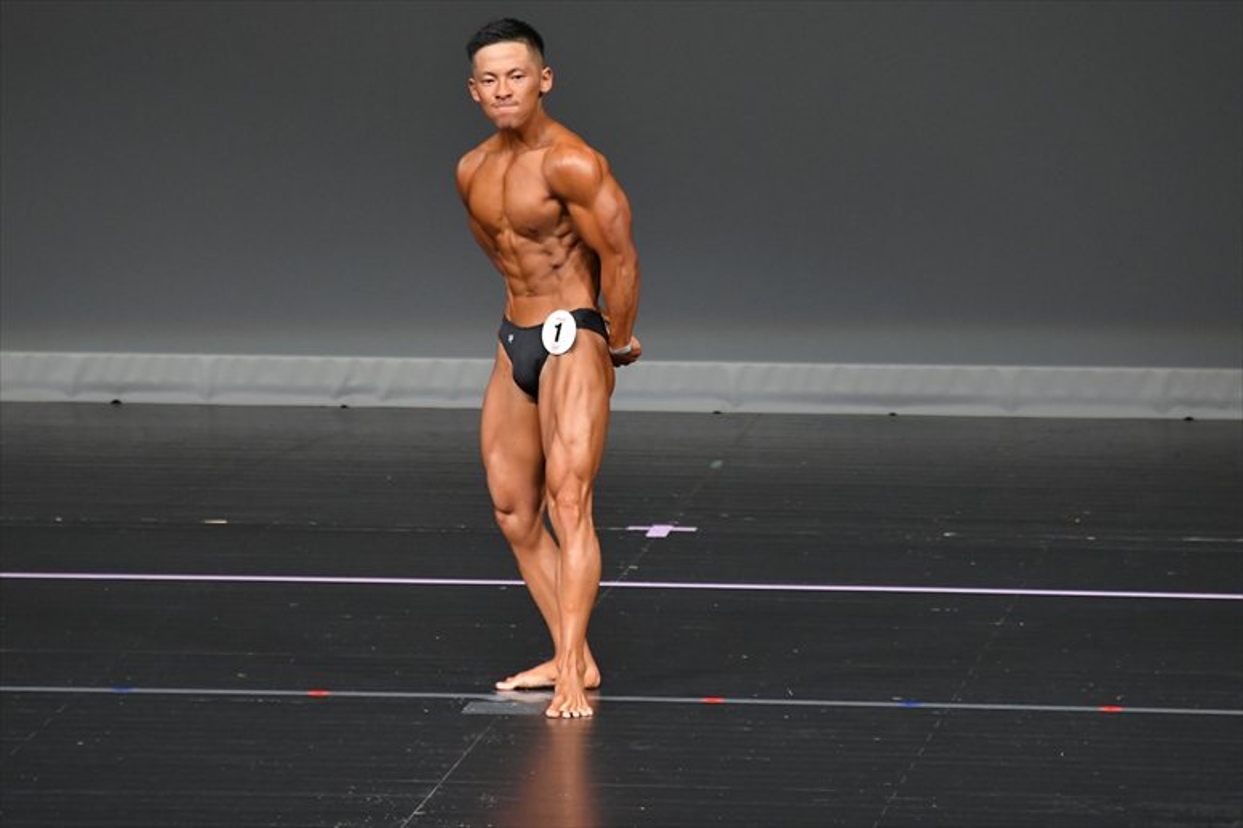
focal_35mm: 375
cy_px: 414
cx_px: 622
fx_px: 12942
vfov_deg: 3.7
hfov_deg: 5.5
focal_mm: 250
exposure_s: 1/400
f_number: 5.6
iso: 4000
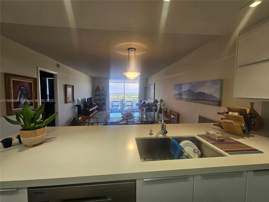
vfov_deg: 89.9
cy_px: 101
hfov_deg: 106.2
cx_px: 134
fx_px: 101
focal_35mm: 13
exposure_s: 1/120
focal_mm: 2.2
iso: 64
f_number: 2.2
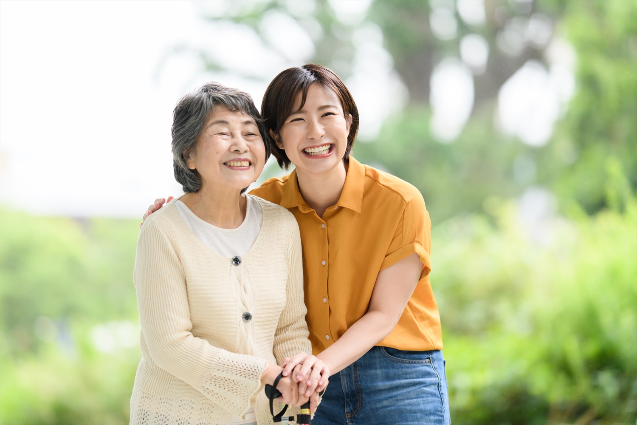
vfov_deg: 10.2
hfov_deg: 15.2
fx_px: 2389
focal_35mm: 135
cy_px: 212
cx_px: 318
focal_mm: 135
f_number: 1.8
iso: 400
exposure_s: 1/500
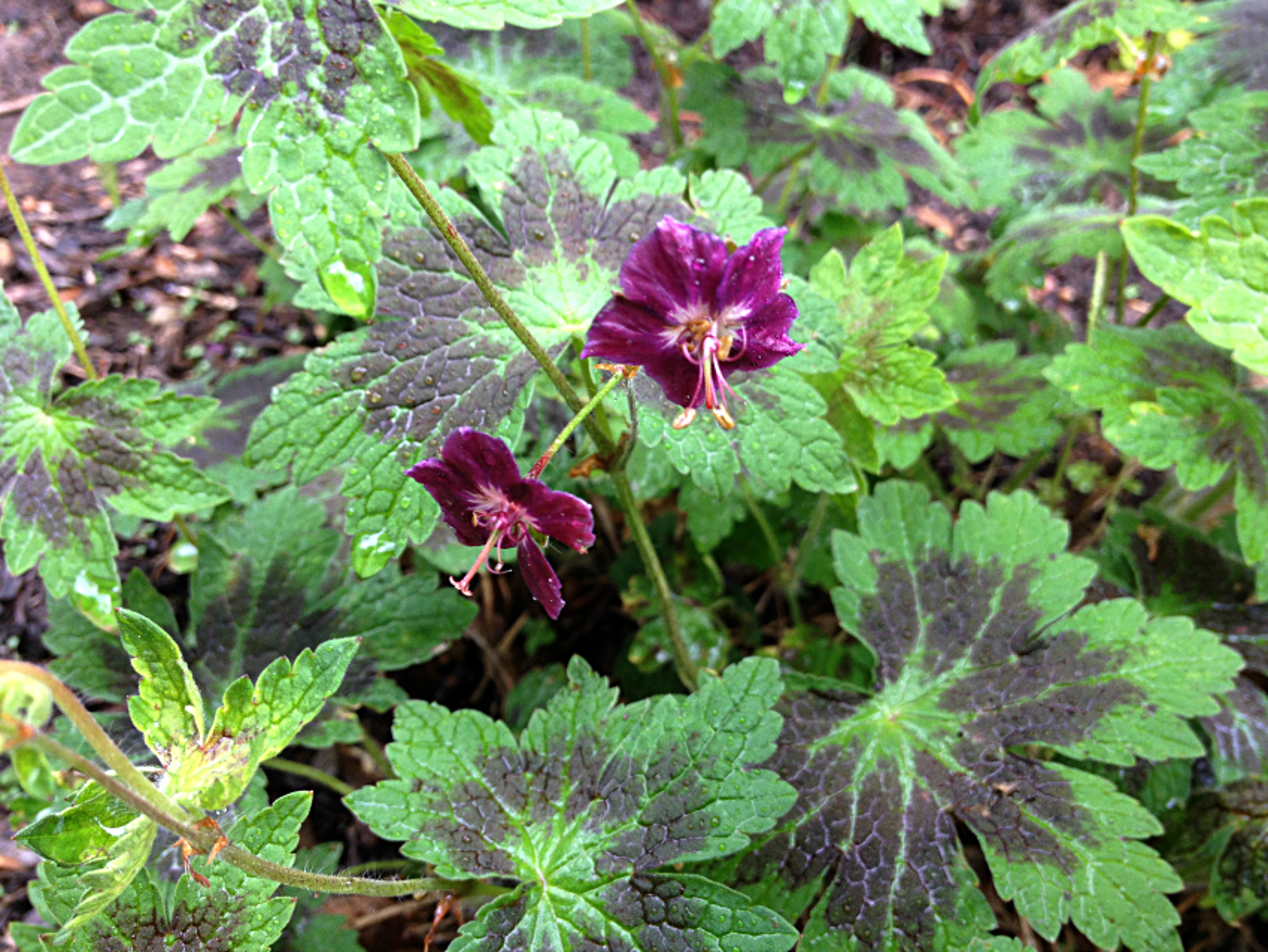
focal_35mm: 35
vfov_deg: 40.7
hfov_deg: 52.6
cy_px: 476
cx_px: 634
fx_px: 1282
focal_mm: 4.28
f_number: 2.4
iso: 64
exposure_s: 1/120
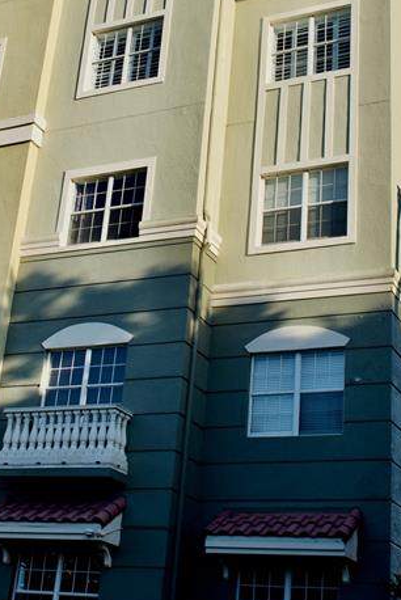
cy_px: 179
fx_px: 1048
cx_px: 155
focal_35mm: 63
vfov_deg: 31.6
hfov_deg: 21.6
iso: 140
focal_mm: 25
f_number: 8
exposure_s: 1/250
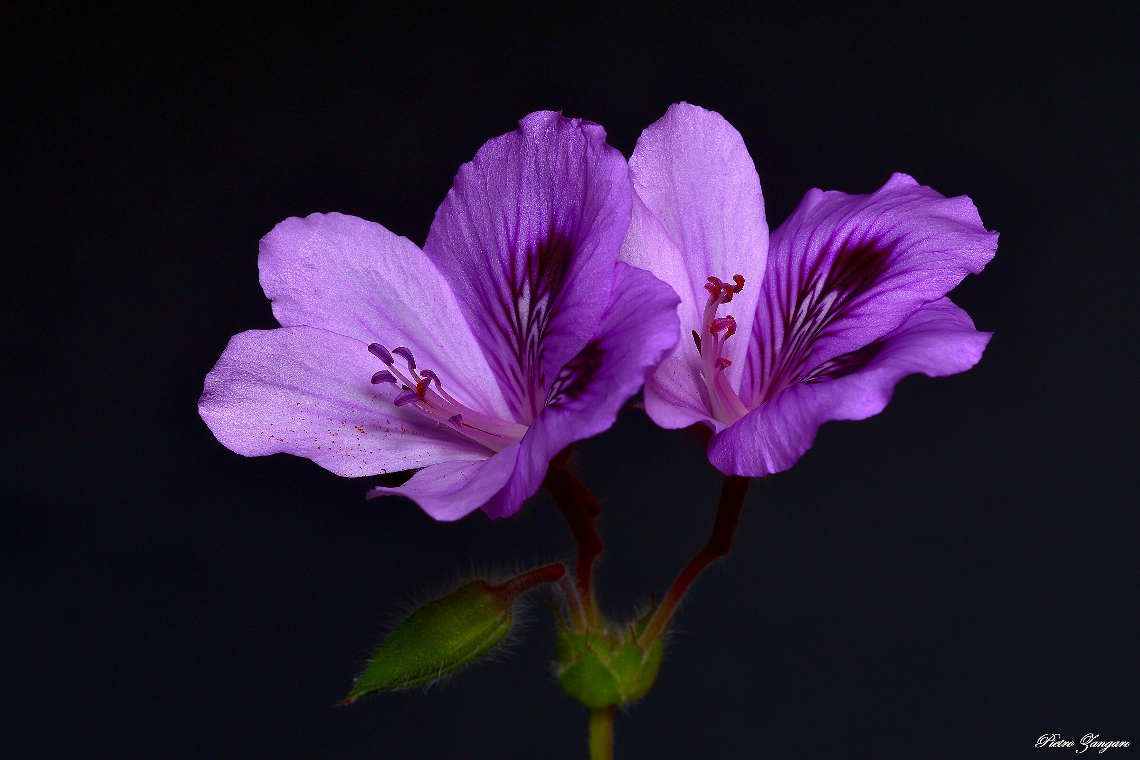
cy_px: 380
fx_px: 7124
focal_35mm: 225
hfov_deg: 9.1
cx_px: 570
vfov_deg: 6.1
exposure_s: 8
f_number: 16
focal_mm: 150
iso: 100
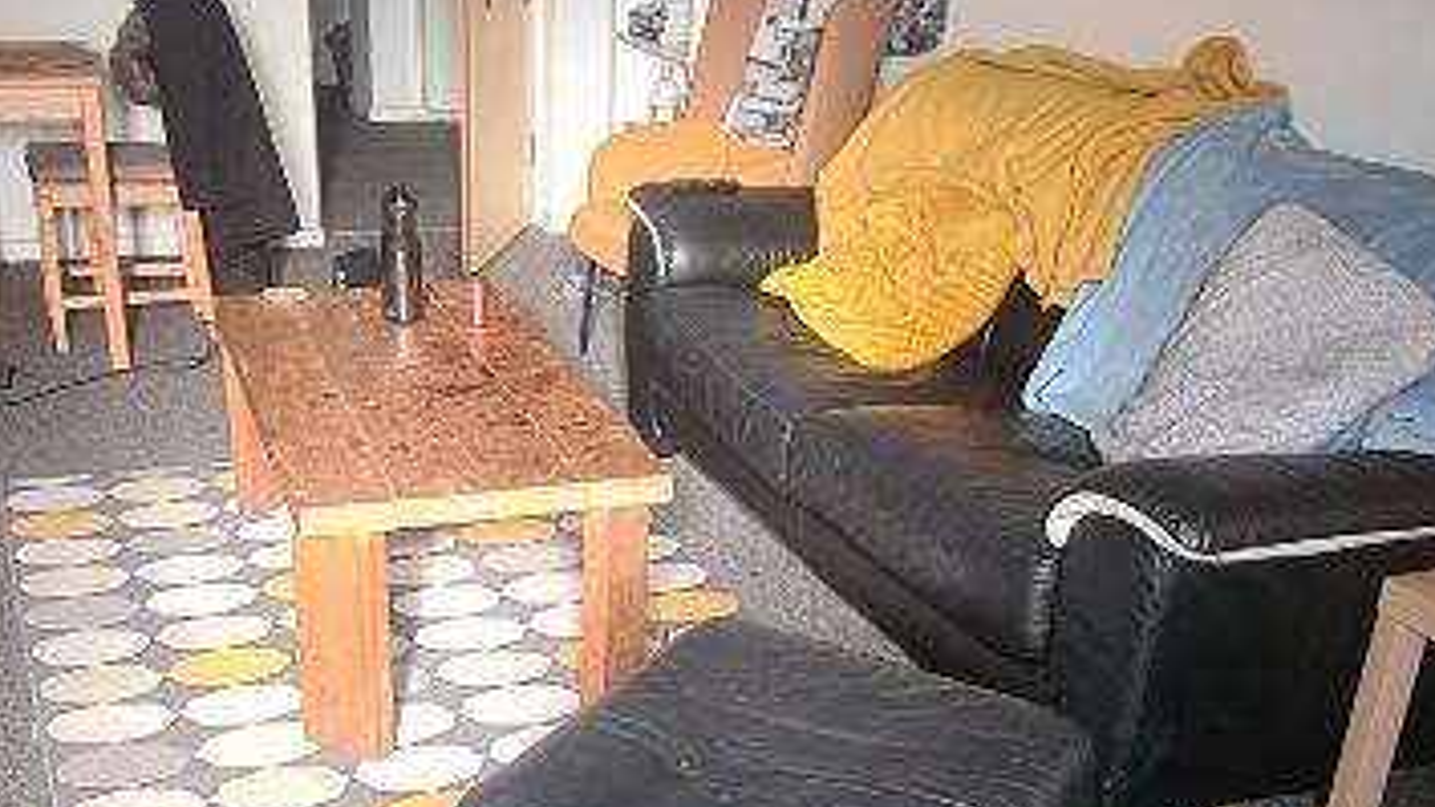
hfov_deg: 49.2
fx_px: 1560
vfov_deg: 27.9
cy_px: 734
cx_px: 612
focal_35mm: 41
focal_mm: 2.2
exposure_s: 1/50
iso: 200
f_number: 2.2
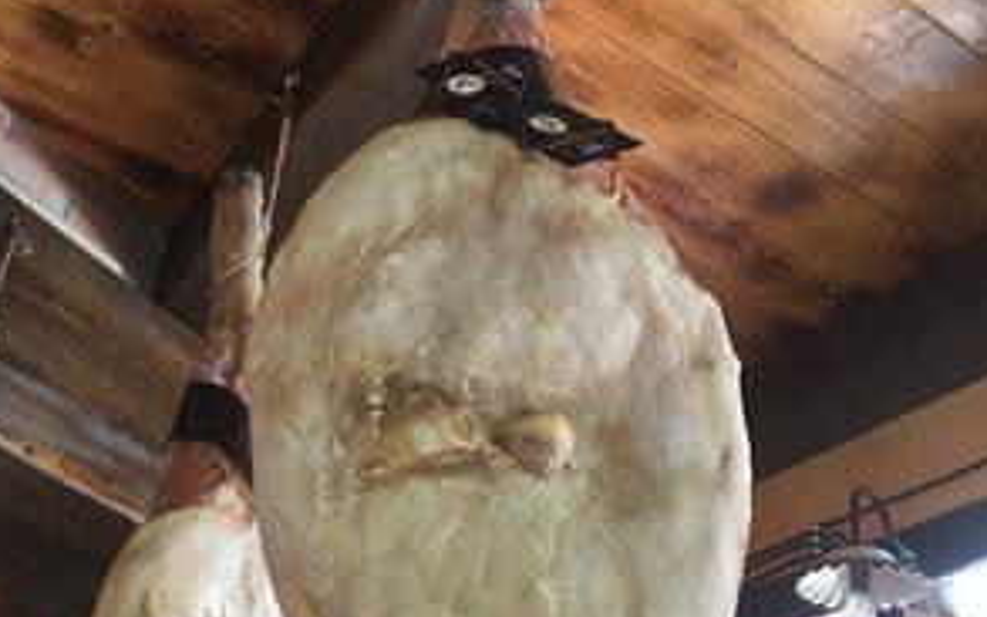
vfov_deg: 30.5
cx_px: 488
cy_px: 361
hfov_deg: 47.2
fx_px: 1130
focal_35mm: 42
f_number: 2.2
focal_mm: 4.15
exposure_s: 1/33
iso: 160
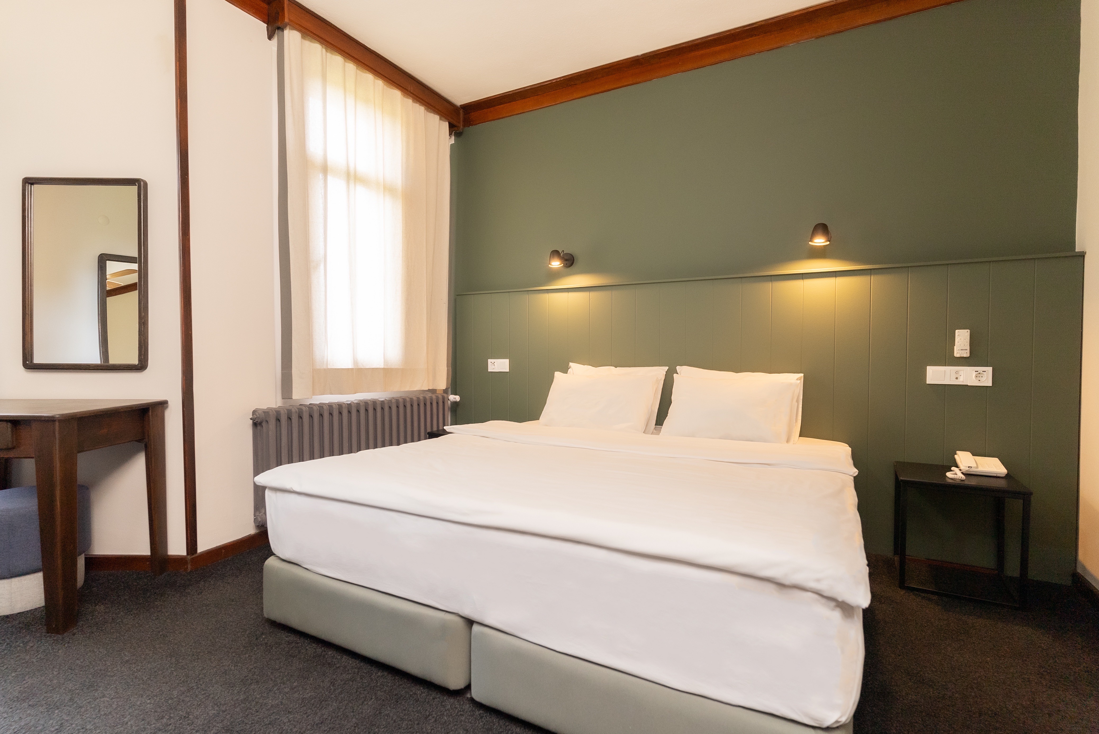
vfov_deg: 70.5
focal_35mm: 17
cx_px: 550
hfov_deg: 93.2
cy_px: 367
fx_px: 519
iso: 1250
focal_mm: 17
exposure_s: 1/100
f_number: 4
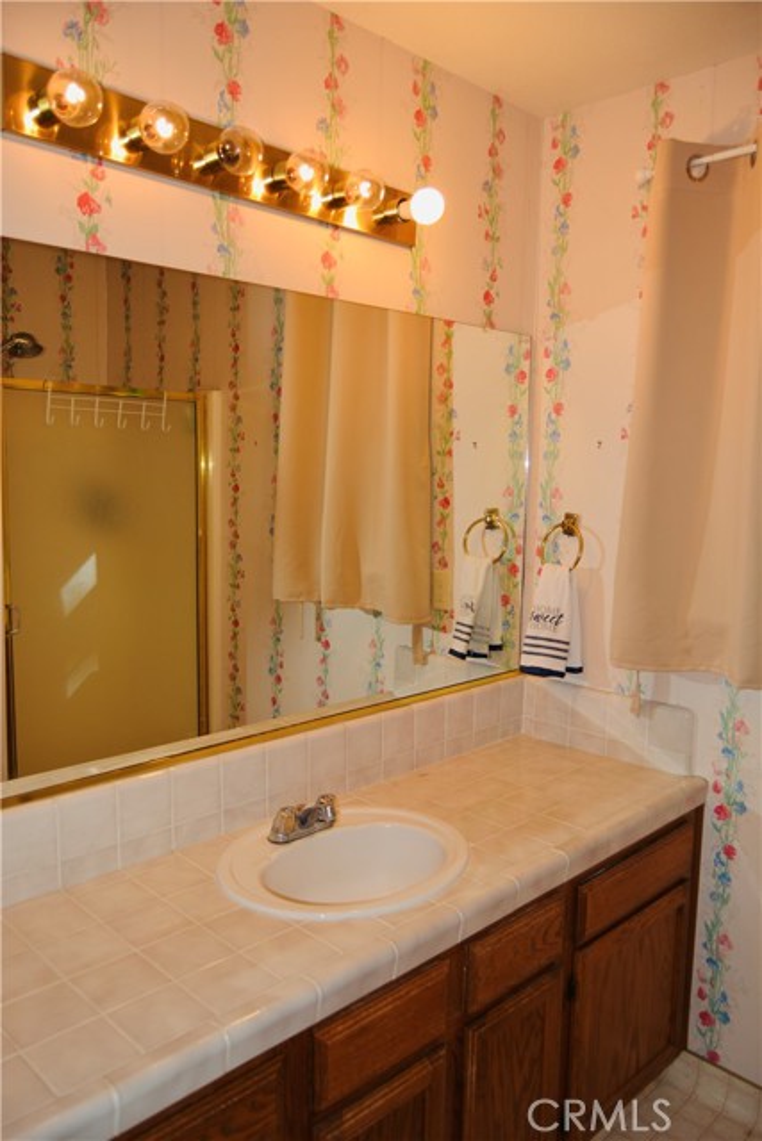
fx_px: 857
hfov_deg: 48.0
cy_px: 570
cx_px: 381
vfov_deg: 67.4
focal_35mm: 27
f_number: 3.5
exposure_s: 1/200
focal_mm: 18
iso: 160
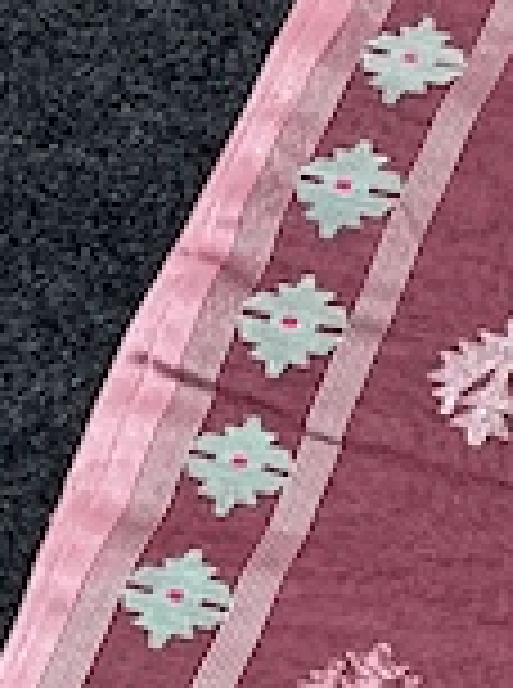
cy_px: 639
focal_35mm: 206
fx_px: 4088
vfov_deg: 9.6
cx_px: 1825
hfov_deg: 6.3
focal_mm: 5.1
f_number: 1.6
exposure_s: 1/121
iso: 100
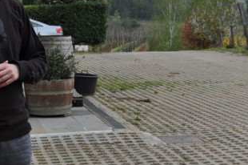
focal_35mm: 102
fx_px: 702
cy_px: 58
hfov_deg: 20.0
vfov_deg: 13.4
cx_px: 132
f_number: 8
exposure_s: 1/250
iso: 200
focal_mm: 34
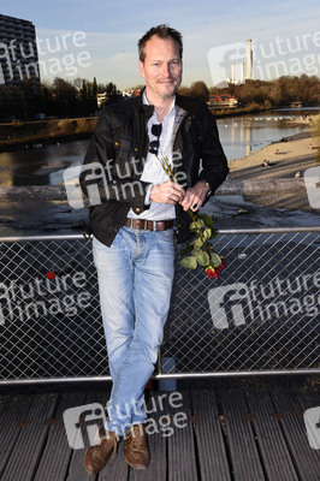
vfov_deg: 50.7
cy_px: 240
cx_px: 160
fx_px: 508
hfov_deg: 35.0
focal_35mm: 38
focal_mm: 38
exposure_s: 1/160
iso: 200
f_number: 10
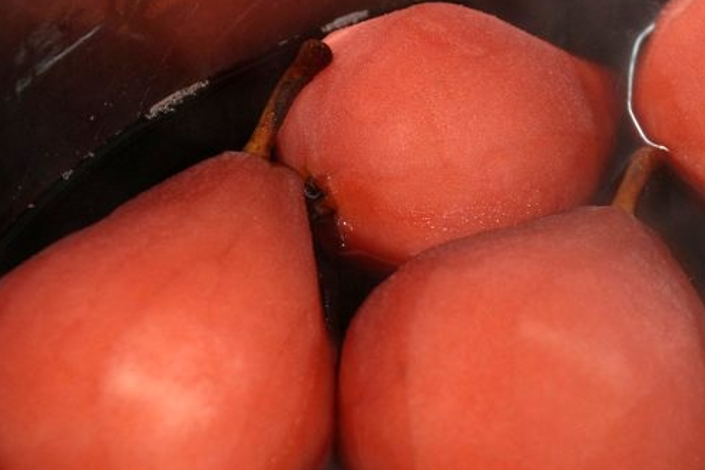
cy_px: 232
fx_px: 3348
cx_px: 494
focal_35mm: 171
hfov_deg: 12.0
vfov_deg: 8.0
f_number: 5.6
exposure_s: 1/60
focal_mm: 70
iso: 200
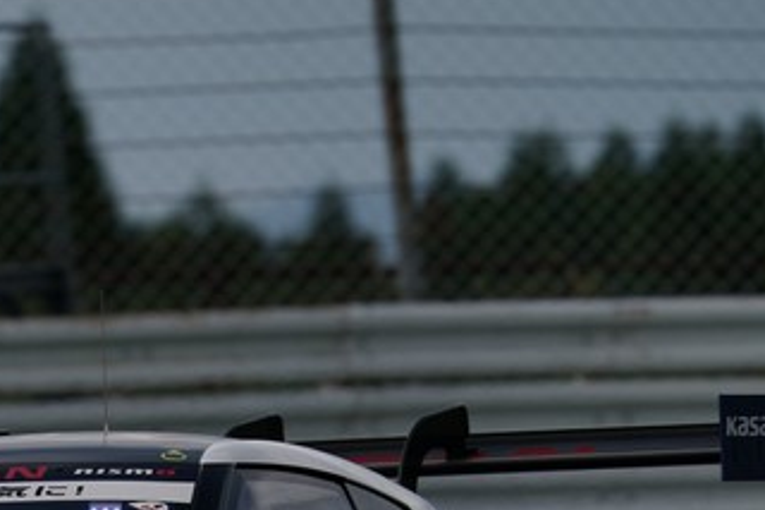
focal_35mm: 1214
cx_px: -74
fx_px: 25783
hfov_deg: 1.7
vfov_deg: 1.1
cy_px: 481
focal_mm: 539
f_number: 9
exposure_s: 1/1000
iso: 200
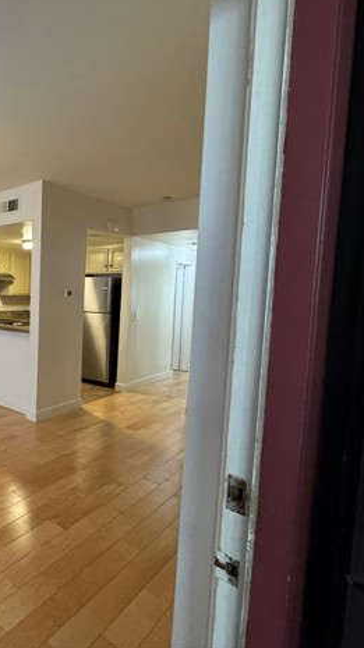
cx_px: -38
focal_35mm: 21
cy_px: 316
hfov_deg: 42.1
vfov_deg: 83.9
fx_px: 361
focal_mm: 2.22
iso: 640
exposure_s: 1/60
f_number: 2.2
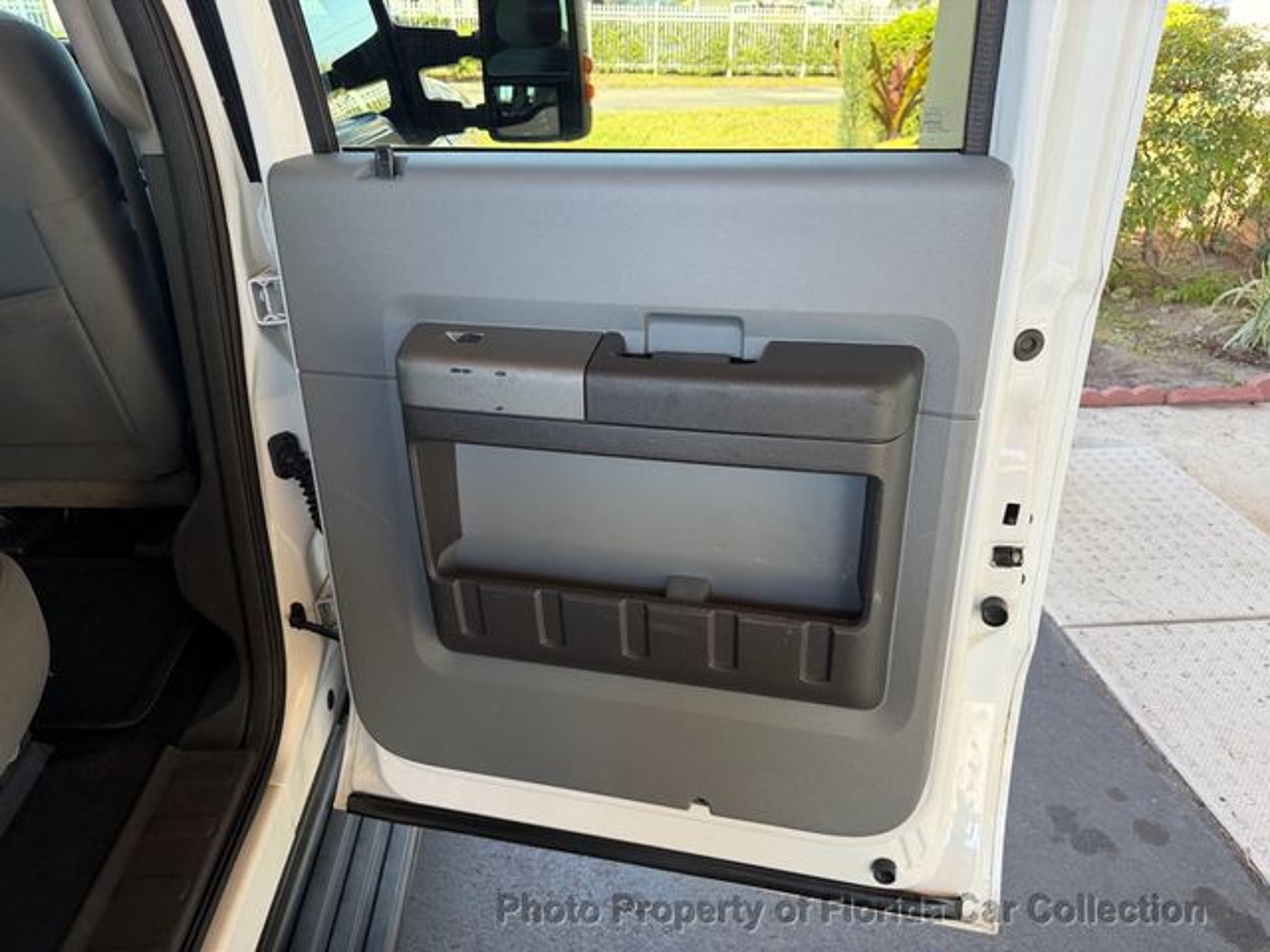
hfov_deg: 71.6
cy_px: 476
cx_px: 635
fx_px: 881
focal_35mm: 24
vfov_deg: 56.8
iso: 80
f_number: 1.78
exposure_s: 1/121
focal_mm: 6.76
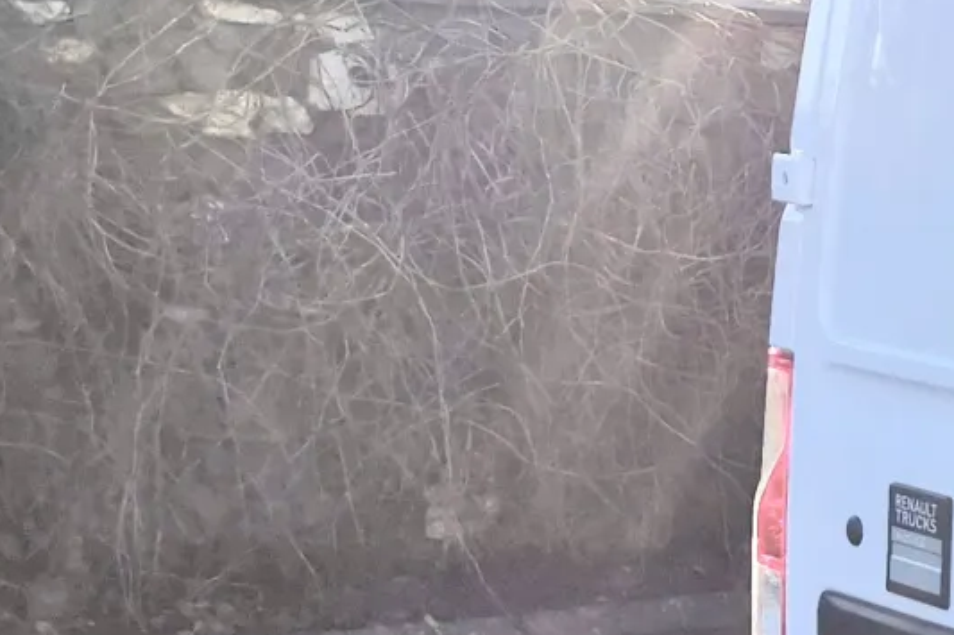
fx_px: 2861
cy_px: 530
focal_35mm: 108
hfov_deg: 15.1
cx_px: 1940
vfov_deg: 12.6
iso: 25
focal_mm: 5.4
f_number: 1.8
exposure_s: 1/3333
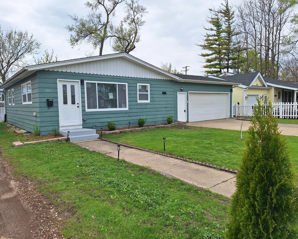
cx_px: 148
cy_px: 120
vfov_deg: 58.8
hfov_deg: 70.3
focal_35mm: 24
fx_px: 212
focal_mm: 5.54
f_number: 1.8
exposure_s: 1/3049
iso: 40
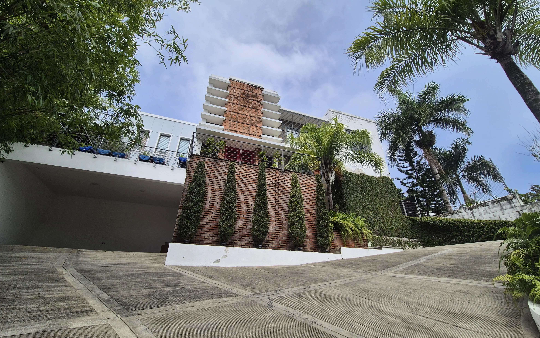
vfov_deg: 78.6
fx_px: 206
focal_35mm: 14
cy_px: 165
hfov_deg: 105.3
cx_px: 274
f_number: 2.2
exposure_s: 1/2400
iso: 50
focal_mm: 2.2
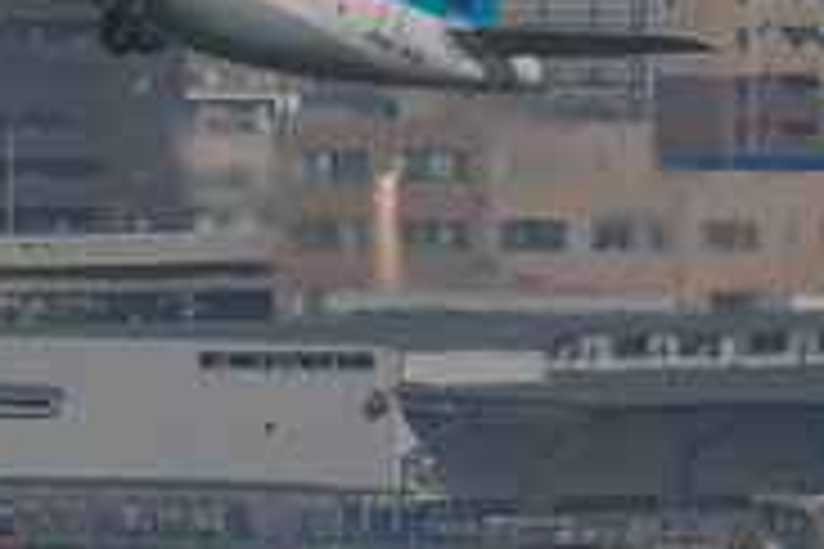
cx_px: 162
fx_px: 42272
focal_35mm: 1847
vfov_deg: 0.7
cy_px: -90
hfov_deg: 1.1
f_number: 8
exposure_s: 1/4000
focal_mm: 500
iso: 320
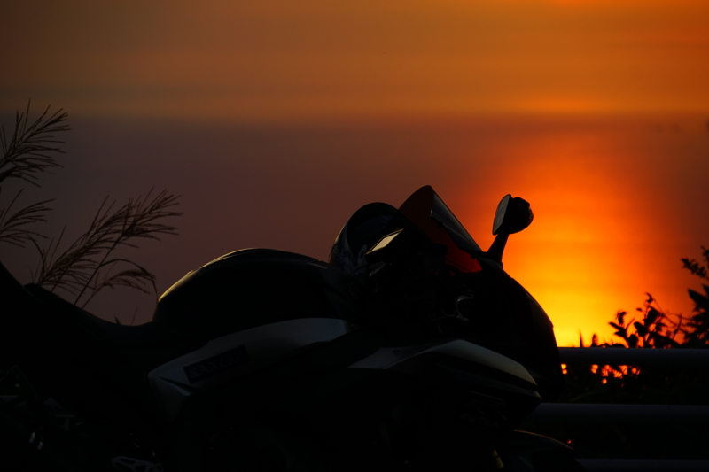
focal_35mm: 223
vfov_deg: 6.2
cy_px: 236
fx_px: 4391
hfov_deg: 9.2
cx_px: 354
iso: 125
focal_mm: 149
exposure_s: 1/250
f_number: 6.3
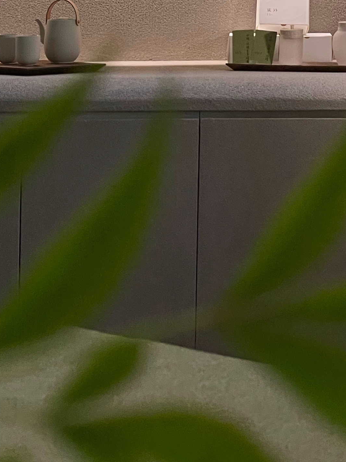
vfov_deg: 13.2
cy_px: -30
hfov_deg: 10.0
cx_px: -12
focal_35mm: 147
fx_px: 1959
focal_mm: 6
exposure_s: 1/50
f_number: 2
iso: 200
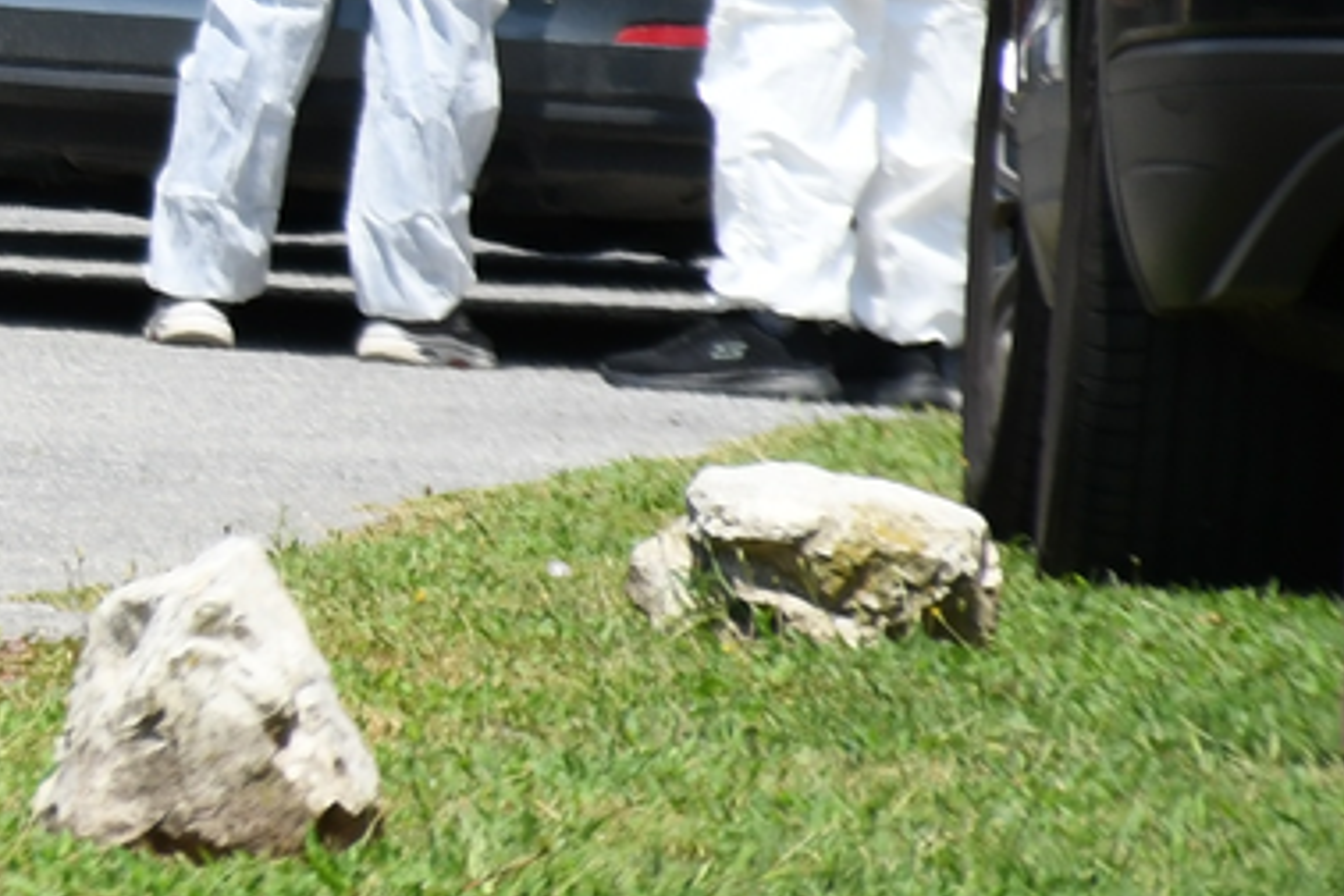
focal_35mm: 901
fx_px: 33635
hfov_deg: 2.3
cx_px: -1060
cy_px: -256
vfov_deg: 1.5
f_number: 5.6
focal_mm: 140
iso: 400
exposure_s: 1/1600
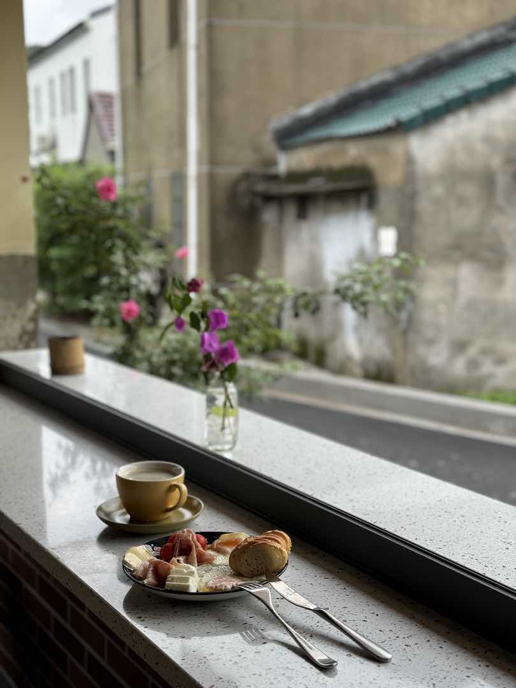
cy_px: 344
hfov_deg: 30.3
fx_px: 954
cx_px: 258
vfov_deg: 39.7
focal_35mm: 48
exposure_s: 1/100
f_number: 1.78
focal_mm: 6.76
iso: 50
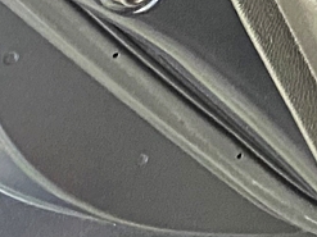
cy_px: -464
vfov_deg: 8.1
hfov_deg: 11.6
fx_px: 1446
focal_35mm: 158
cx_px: 571
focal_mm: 4.25
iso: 500
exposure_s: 1/33
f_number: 1.8
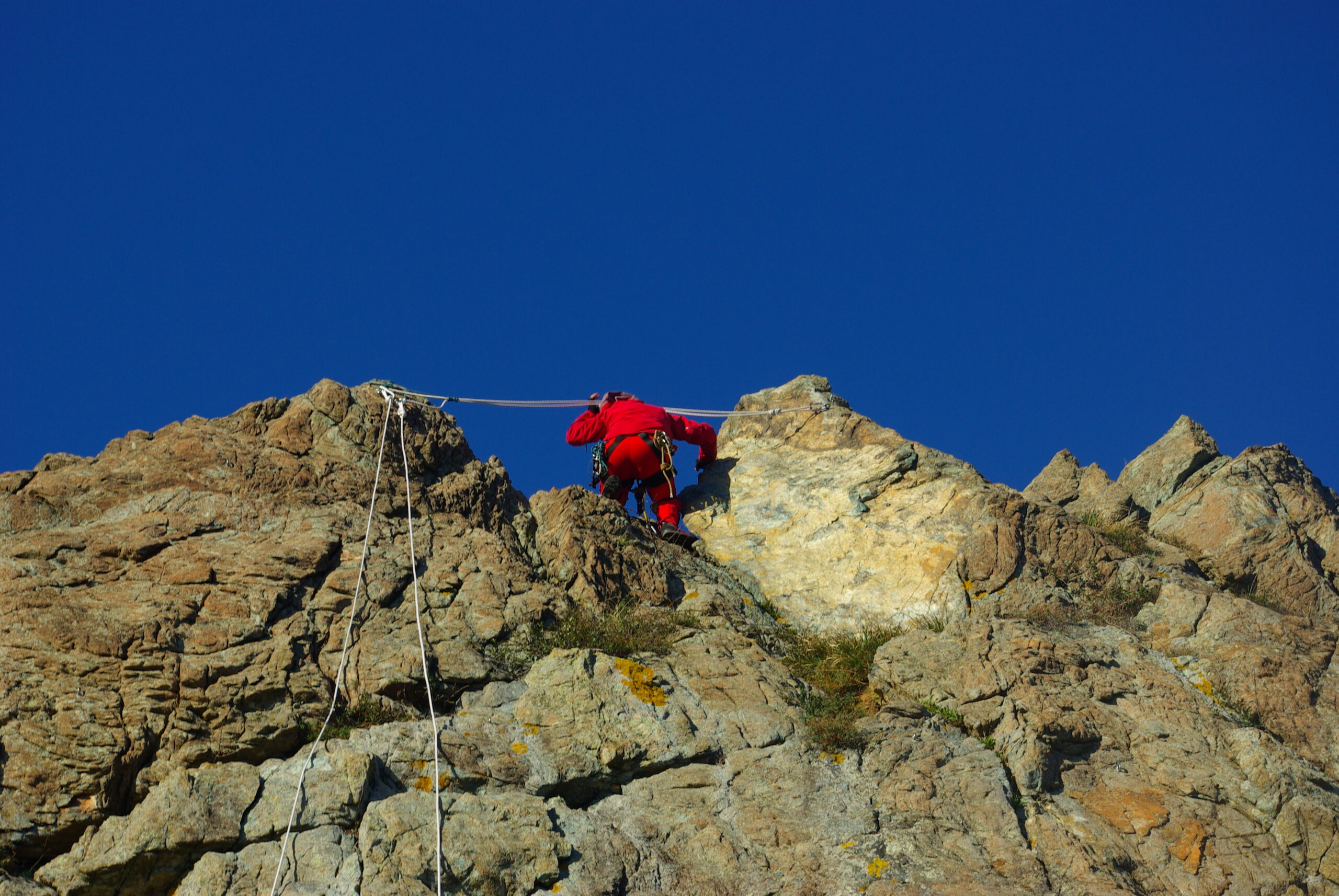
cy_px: 448
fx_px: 3072
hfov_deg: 24.6
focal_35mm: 82
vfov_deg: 16.6
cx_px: 670
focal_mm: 55
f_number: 9.5
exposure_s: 1/180
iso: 100
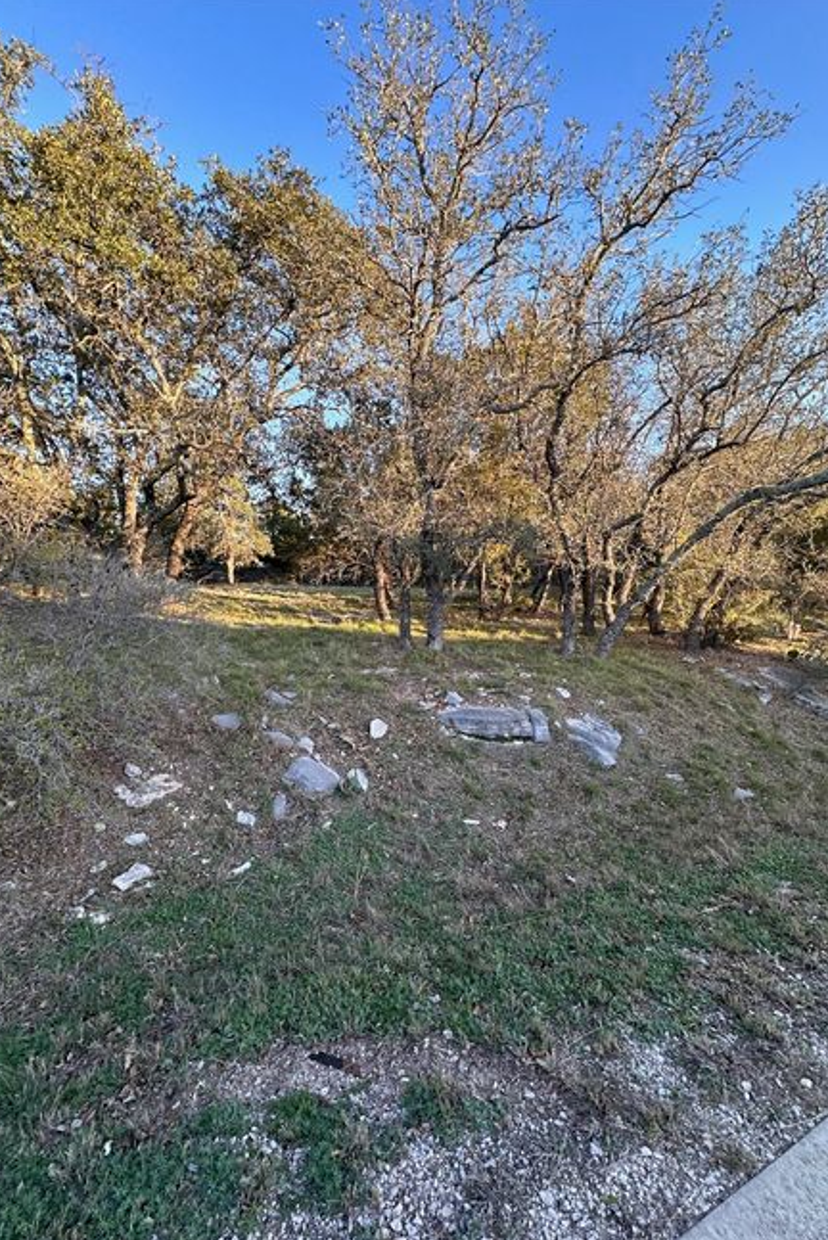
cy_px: 631
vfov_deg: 100.4
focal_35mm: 15
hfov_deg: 77.3
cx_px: 391
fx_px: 517
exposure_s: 1/128
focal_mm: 2.22
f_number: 2.2
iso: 40
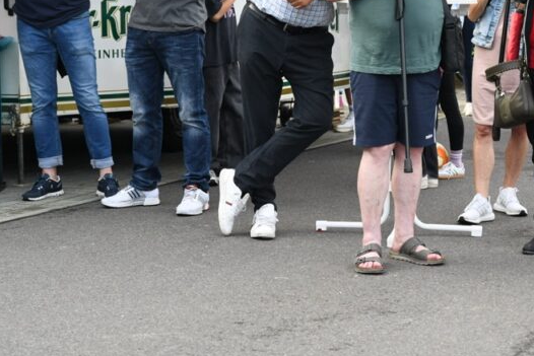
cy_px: 41
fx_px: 1588
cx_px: 405
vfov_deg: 12.7
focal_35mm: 107
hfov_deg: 19.0
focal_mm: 55
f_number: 4
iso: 1250
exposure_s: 1/1600
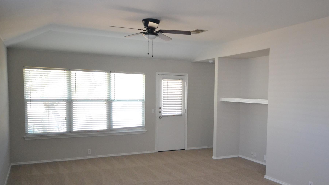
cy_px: 108
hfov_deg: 60.9
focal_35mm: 32
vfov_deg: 36.6
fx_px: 279
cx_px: 181
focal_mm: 18
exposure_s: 1/60
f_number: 5.3
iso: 3200
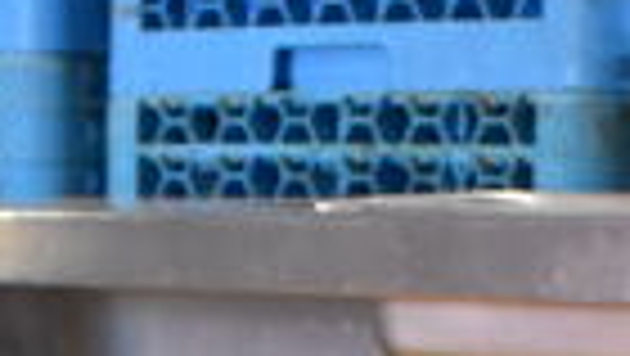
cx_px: 356
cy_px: 1241
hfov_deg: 11.7
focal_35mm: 184
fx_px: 3076
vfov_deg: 5.9
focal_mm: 18
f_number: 3.5
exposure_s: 1/125
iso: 1600
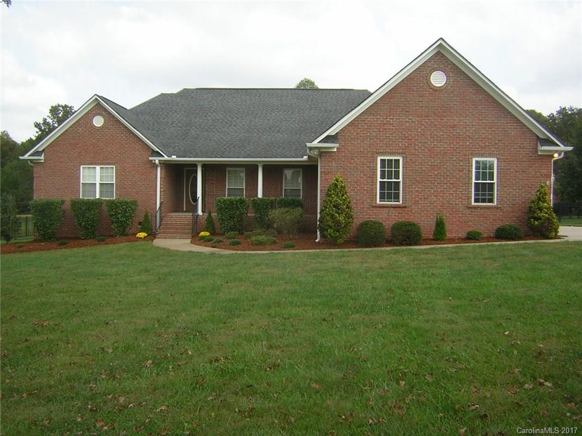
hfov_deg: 51.4
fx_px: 605
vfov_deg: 39.7
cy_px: 218
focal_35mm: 36
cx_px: 291
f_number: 5.2
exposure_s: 1/193
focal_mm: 4.7
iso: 50
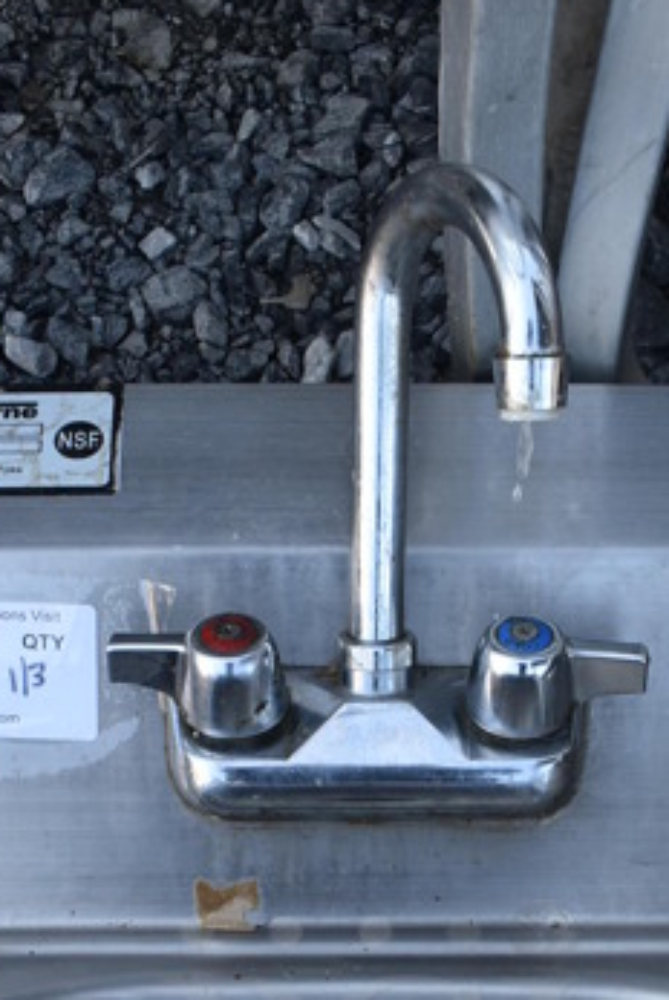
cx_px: 375
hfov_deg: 19.2
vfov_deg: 26.6
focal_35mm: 71
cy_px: 1050
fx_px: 1975
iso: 250
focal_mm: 18
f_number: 5.6
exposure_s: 1/125
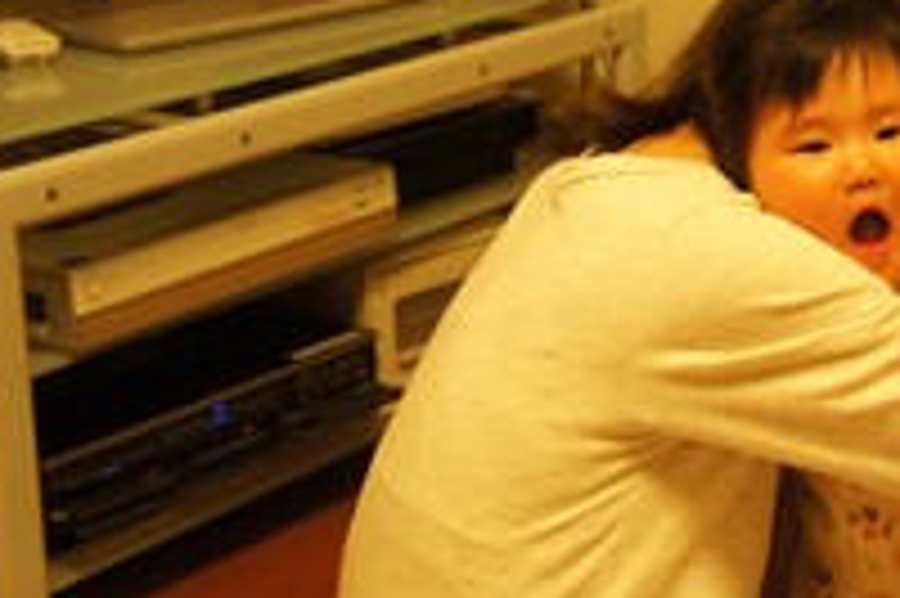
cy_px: 243
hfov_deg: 20.1
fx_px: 2473
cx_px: 868
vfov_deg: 13.8
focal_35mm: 99
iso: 1600
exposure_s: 1/60
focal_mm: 33
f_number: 4.5
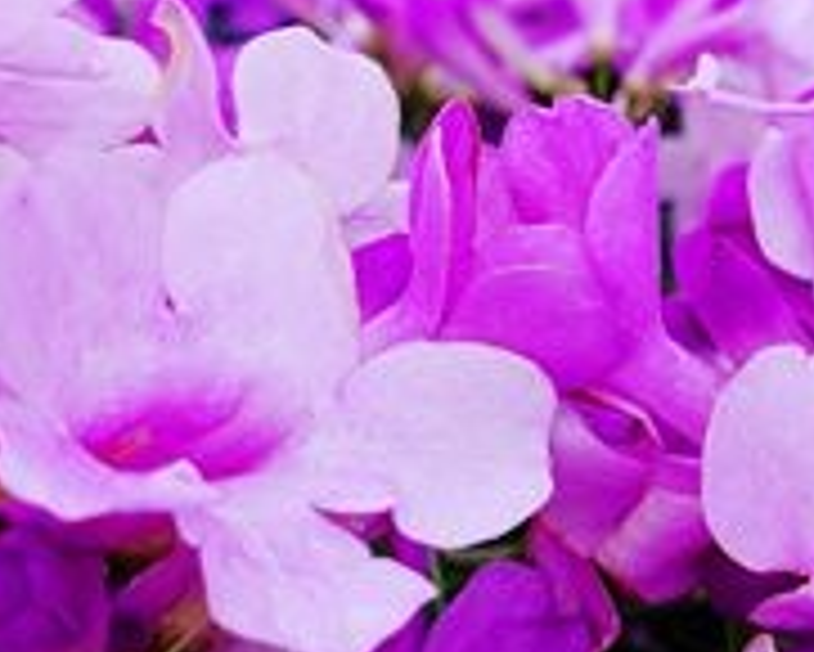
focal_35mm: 81
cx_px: 1237
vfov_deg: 18.8
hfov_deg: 20.1
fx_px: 1952
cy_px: 524
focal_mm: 8.8
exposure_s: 1/80
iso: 125
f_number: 3.2
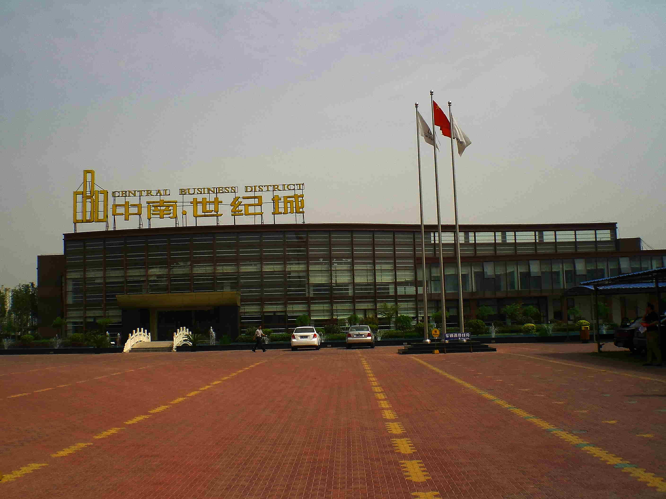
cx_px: 333
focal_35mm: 38
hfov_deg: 49.0
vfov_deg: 37.7
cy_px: 250
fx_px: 731
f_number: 4.4
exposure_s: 1/800
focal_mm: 6.3
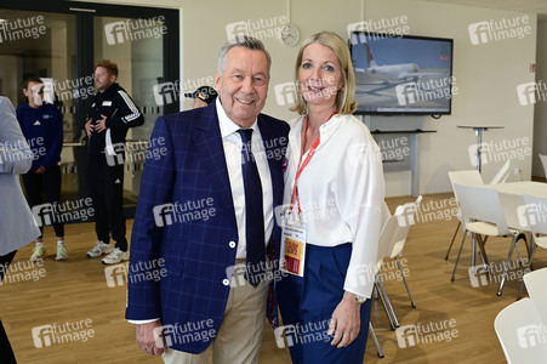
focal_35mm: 37
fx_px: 562
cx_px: 274
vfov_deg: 35.9
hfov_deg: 51.9
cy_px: 182
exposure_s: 1/200
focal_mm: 37
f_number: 5
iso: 800
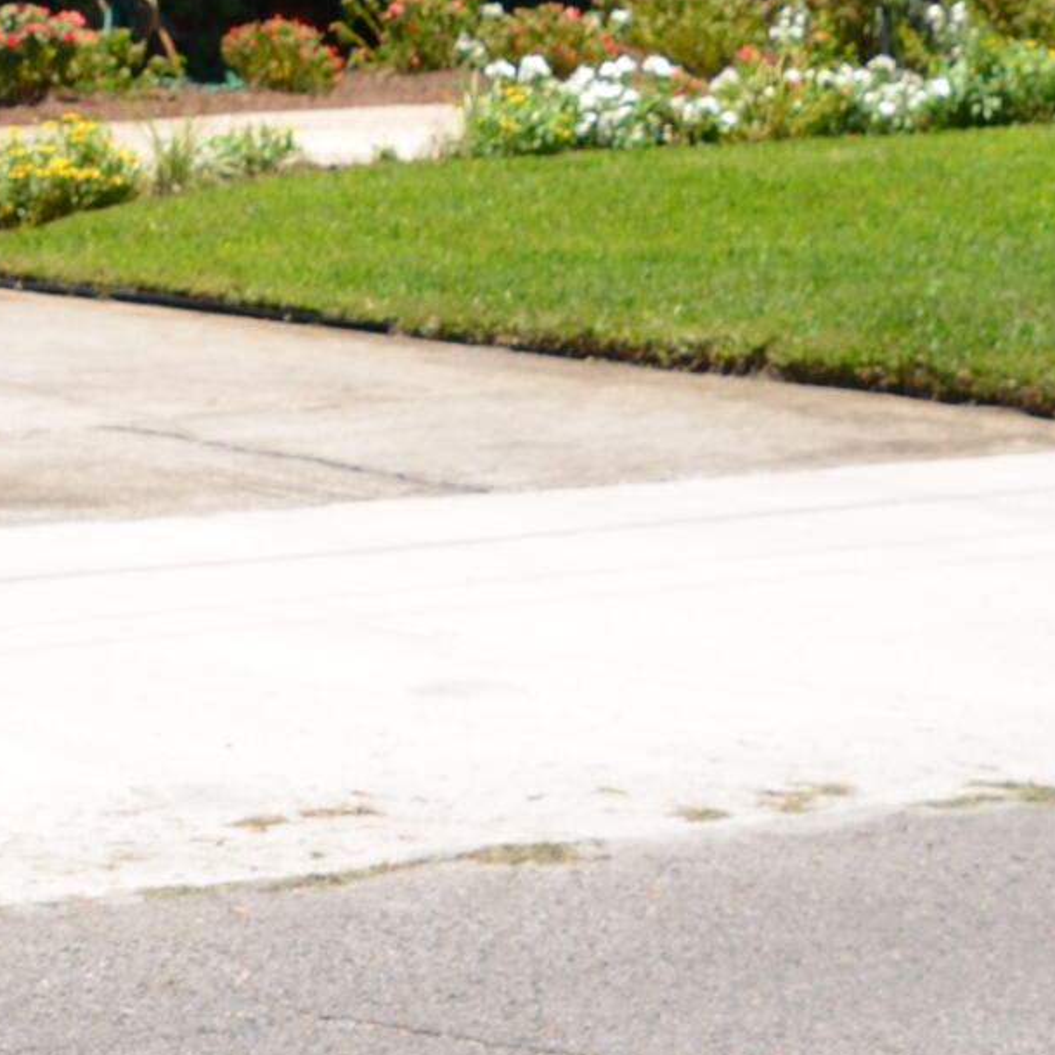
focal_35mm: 188
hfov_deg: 8.9
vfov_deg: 9.0
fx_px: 6482
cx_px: -802
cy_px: -650
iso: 100
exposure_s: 1/250
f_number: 8
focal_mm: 30
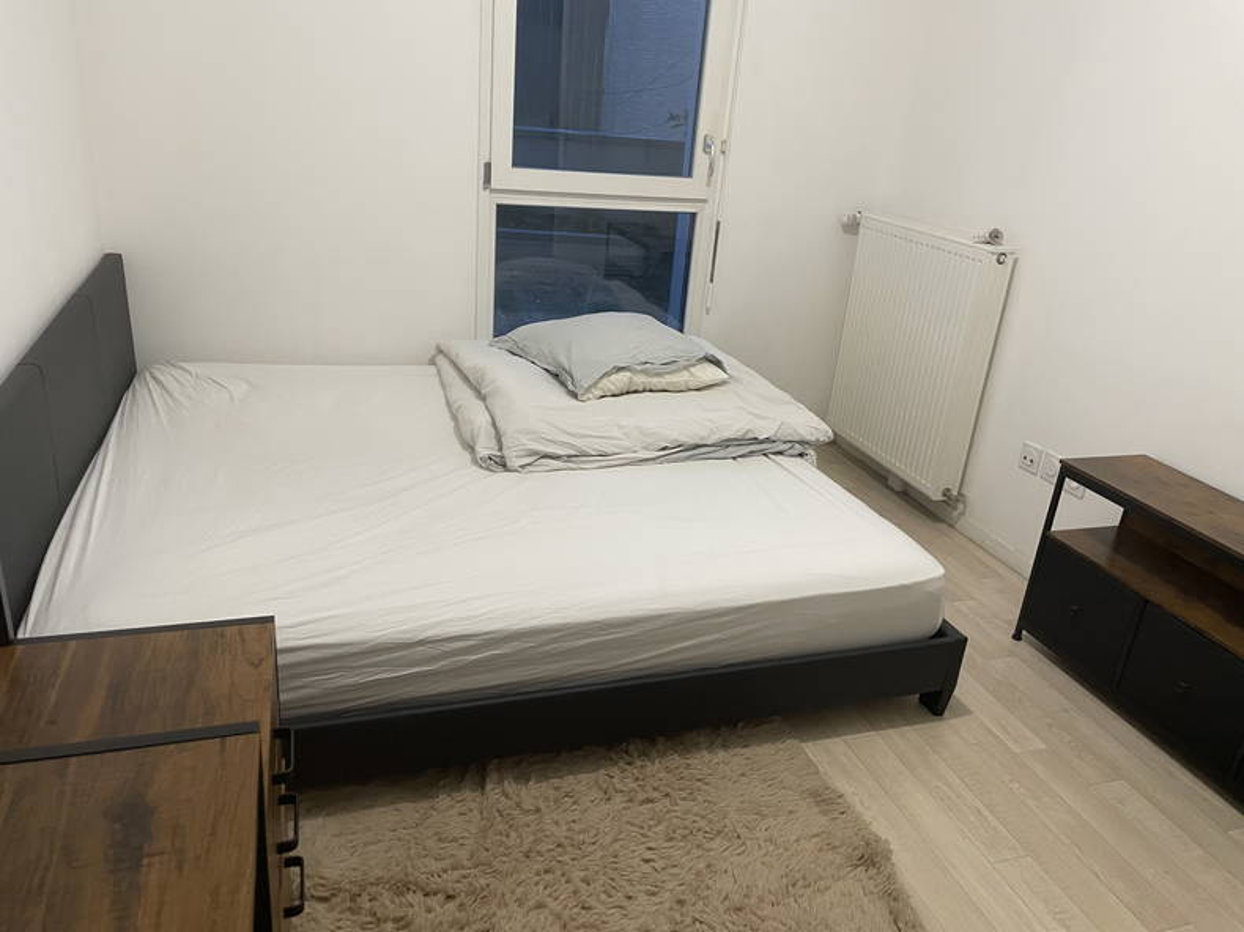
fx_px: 934
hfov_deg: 67.3
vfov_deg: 53.0
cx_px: 622
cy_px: 466
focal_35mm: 26
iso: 250
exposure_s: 1/60
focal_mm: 4.2
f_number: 1.6
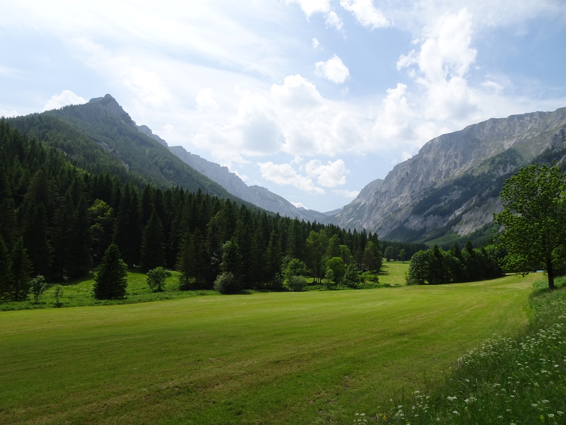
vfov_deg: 56.8
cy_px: 212
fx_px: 392
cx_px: 283
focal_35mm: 24
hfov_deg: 71.6
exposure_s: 1/1250
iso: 80
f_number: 3.5
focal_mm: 4.1
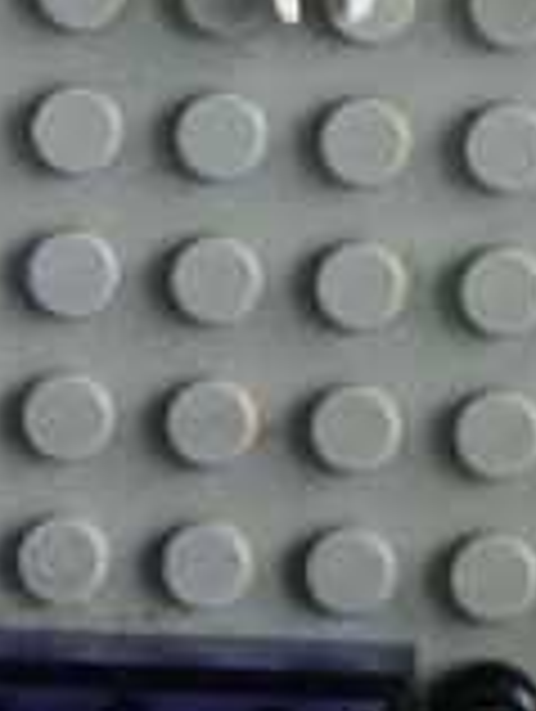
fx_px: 8112
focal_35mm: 394
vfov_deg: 5.0
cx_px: 396
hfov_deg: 3.8
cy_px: -482
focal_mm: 15.54
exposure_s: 1/45
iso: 200
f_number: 3.6
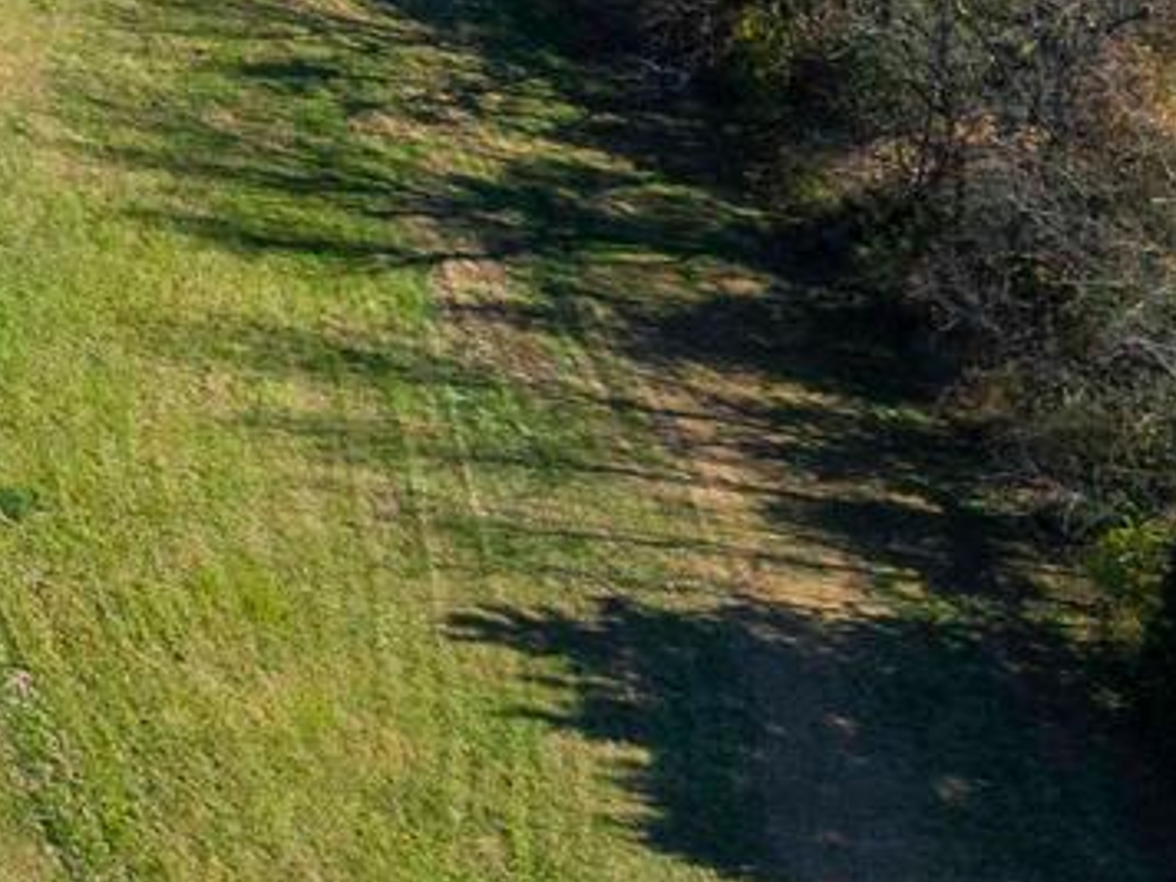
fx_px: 4688
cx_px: -1609
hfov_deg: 11.8
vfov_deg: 10.5
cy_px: -335
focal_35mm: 138
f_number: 7.1
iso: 100
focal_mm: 12.29
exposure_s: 1/320
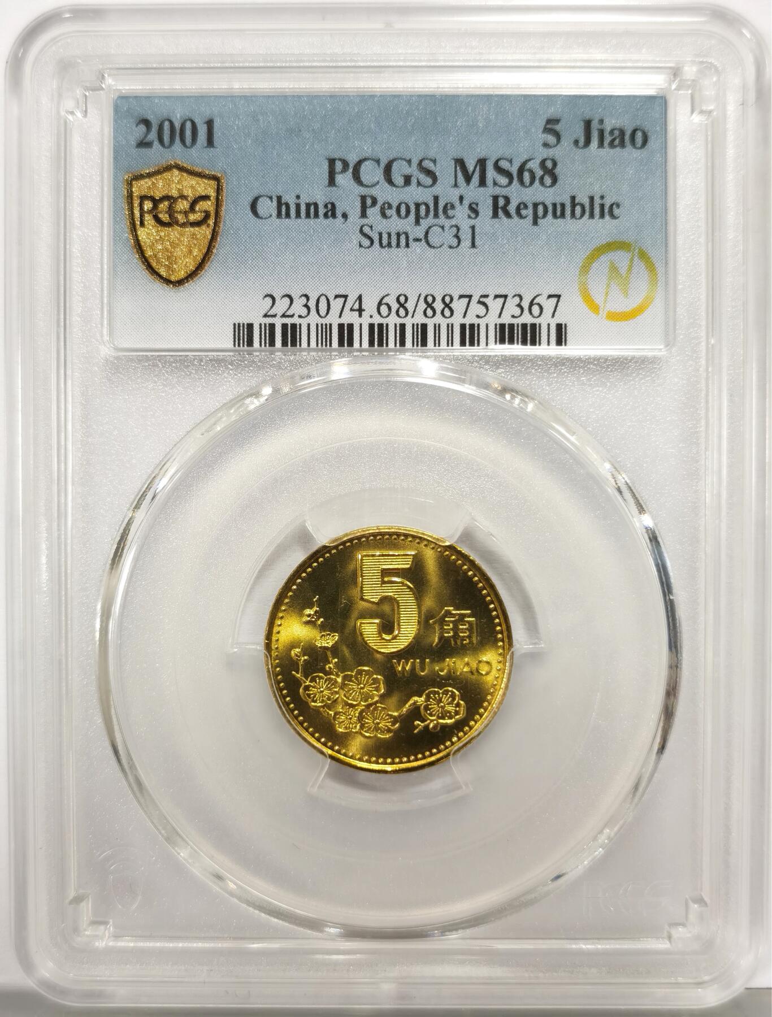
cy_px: 508
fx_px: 1594
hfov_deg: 27.2
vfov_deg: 35.4
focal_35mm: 54
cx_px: 386
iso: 125
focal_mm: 5.56
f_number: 16
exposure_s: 1/100
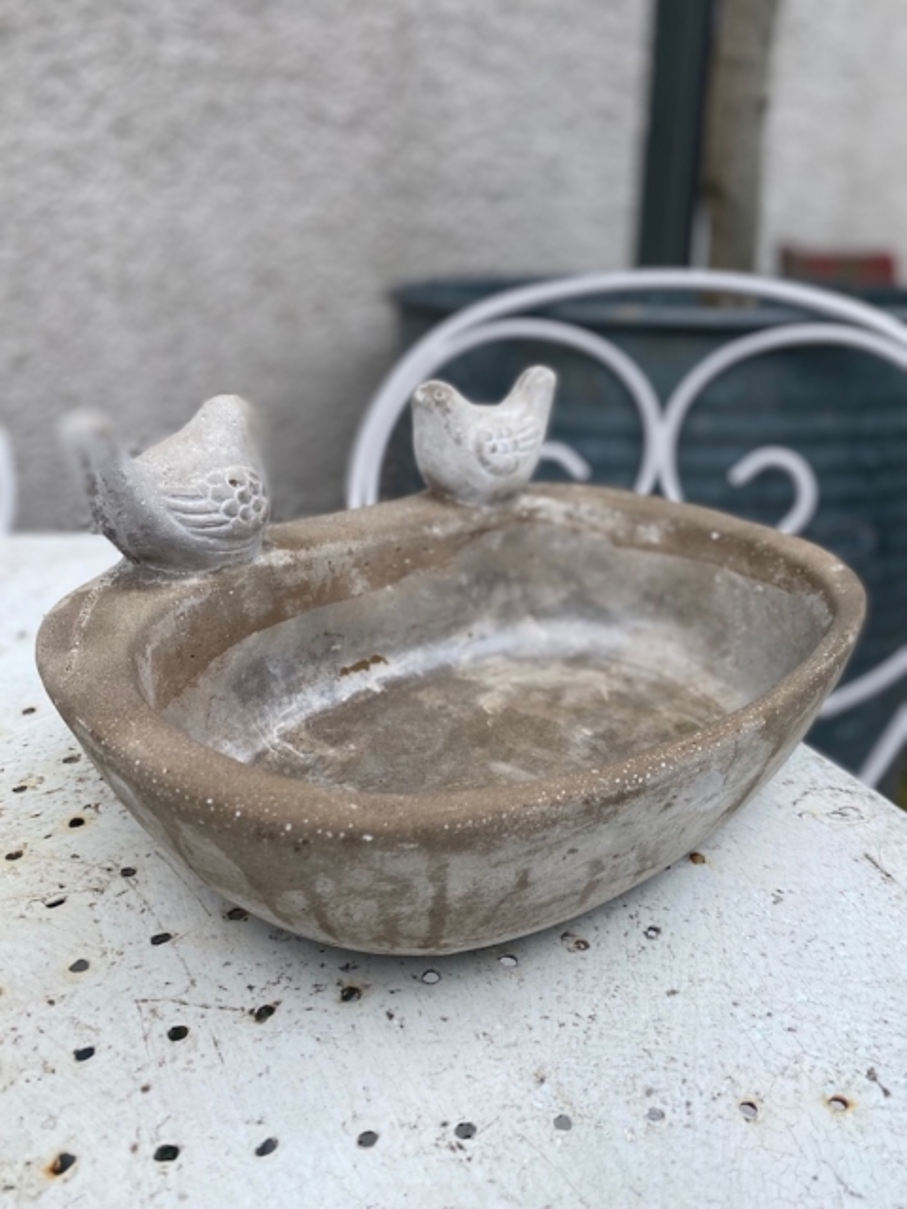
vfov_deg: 67.3
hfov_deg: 53.1
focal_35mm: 26
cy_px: 604
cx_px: 454
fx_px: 908
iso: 32
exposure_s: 1/905
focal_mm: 4.25
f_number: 1.8
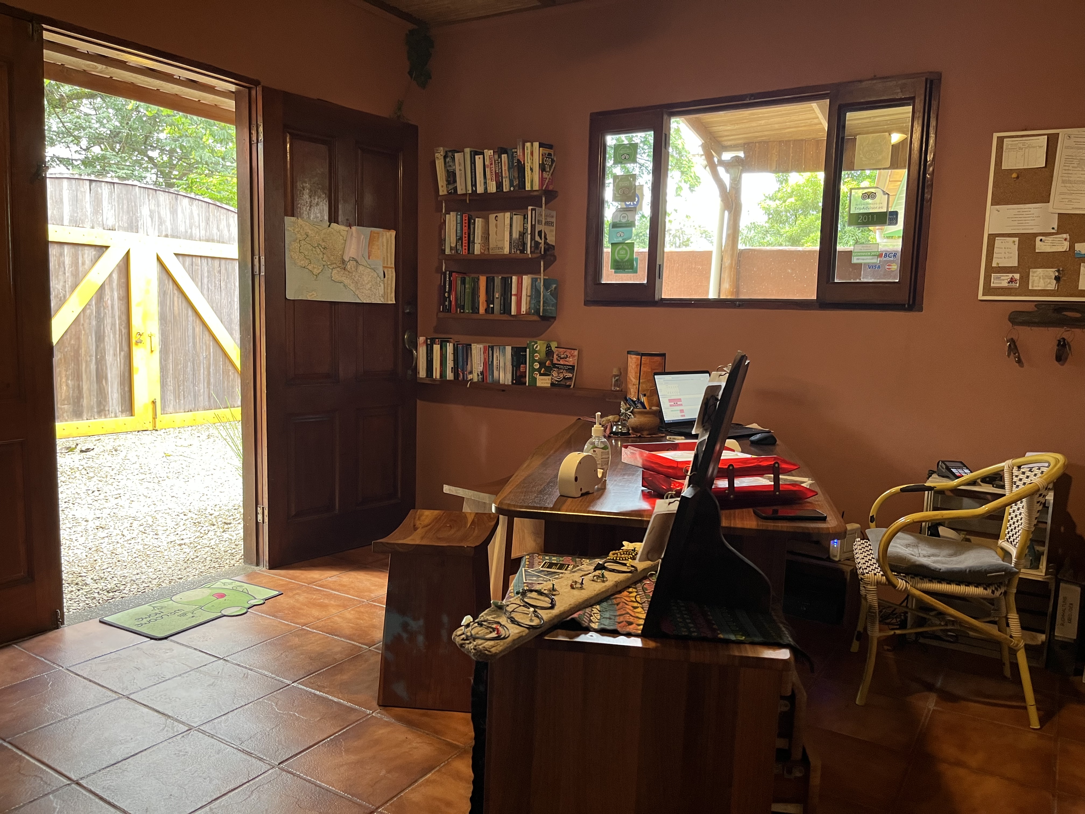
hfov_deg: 67.3
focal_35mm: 26
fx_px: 815
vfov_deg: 53.1
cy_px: 407
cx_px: 542
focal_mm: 5.1
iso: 100
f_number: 1.6
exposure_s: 1/60
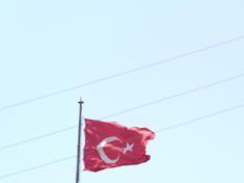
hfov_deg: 9.2
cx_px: 229
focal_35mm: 214
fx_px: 1508
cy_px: 162
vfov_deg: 6.9
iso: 50
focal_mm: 85
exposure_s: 1/200
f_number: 5
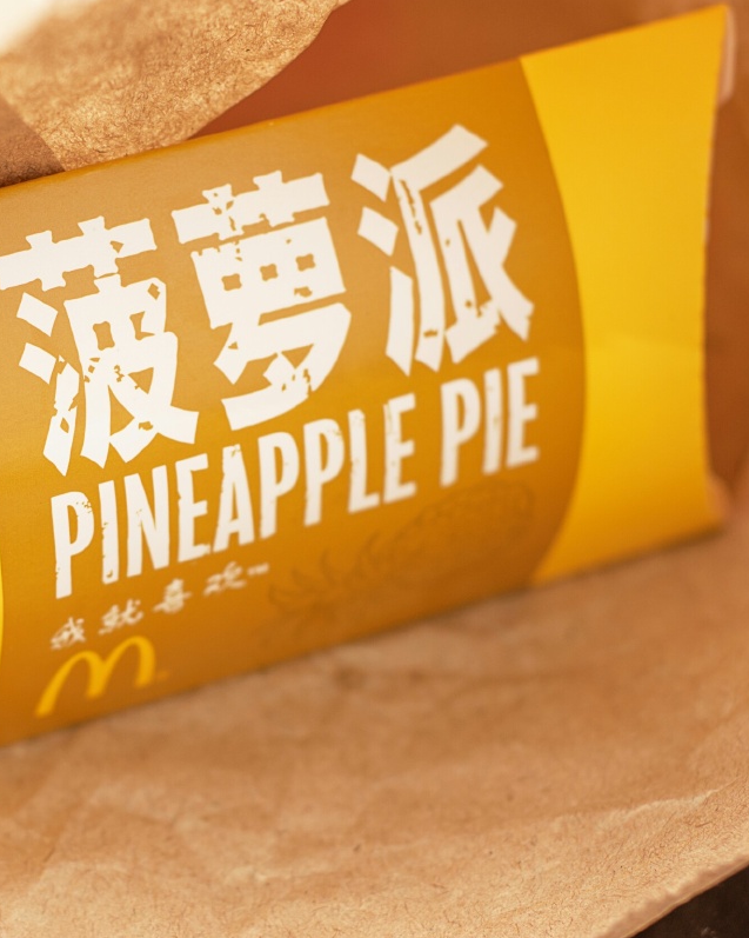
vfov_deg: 18.1
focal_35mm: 106
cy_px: 468
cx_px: 162
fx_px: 2939
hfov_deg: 14.5
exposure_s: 1/125
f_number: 3.5
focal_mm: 50
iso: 100
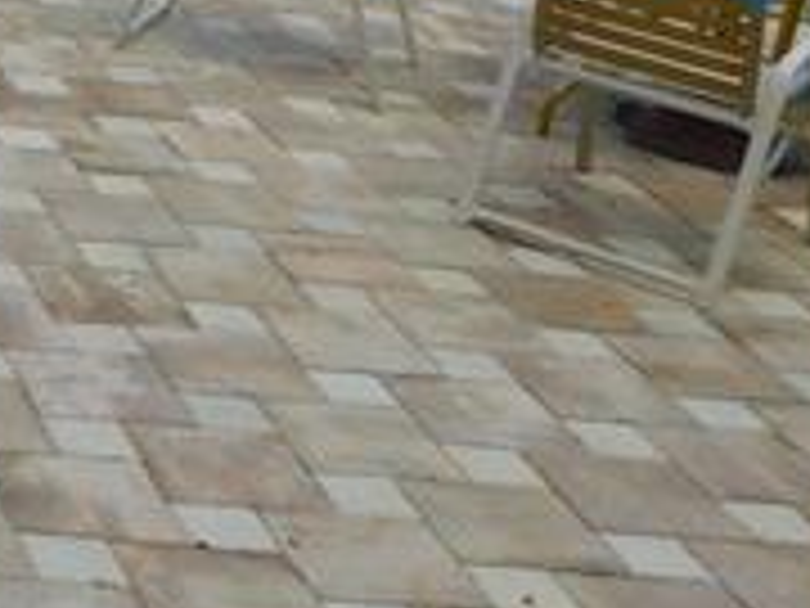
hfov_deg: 16.9
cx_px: -500
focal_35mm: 102
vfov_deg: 14.0
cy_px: -149
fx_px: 2387
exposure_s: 1/500
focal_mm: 4
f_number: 6
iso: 125
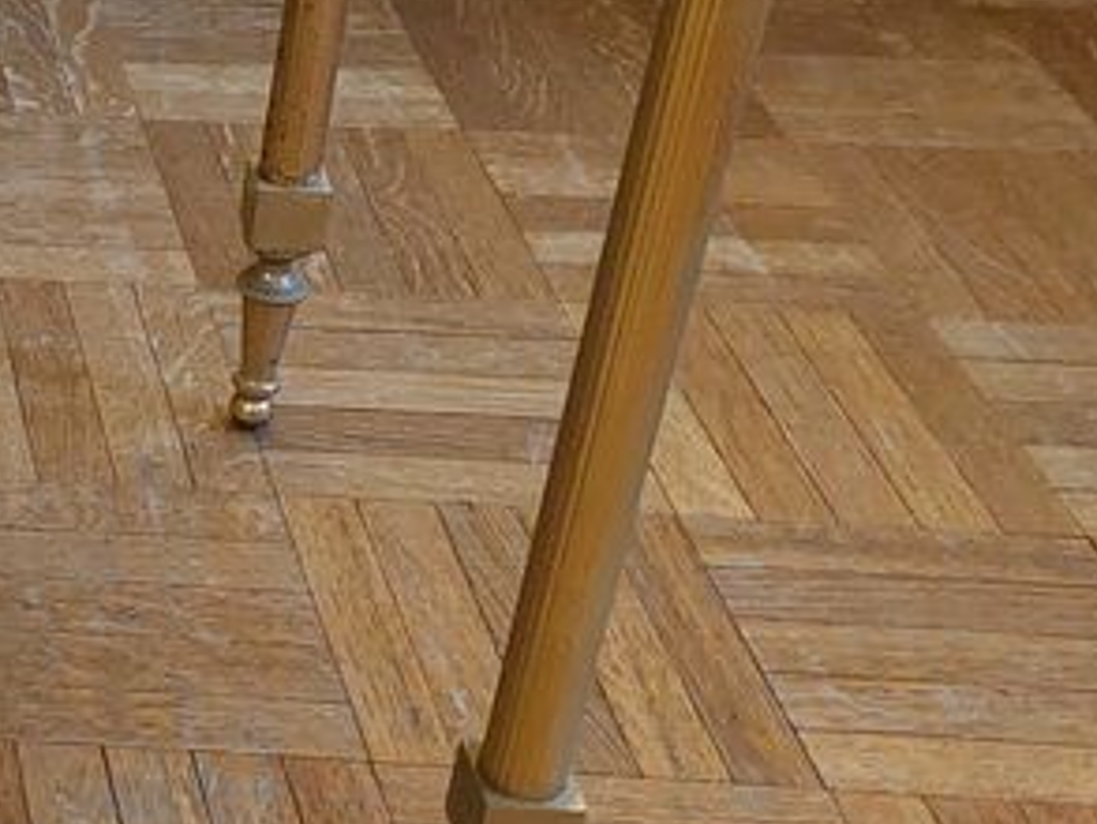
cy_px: 56
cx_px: -719
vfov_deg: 17.7
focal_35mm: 82
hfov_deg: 19.5
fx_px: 2600
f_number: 1.8
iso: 640
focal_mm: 5.23
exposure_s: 1/25
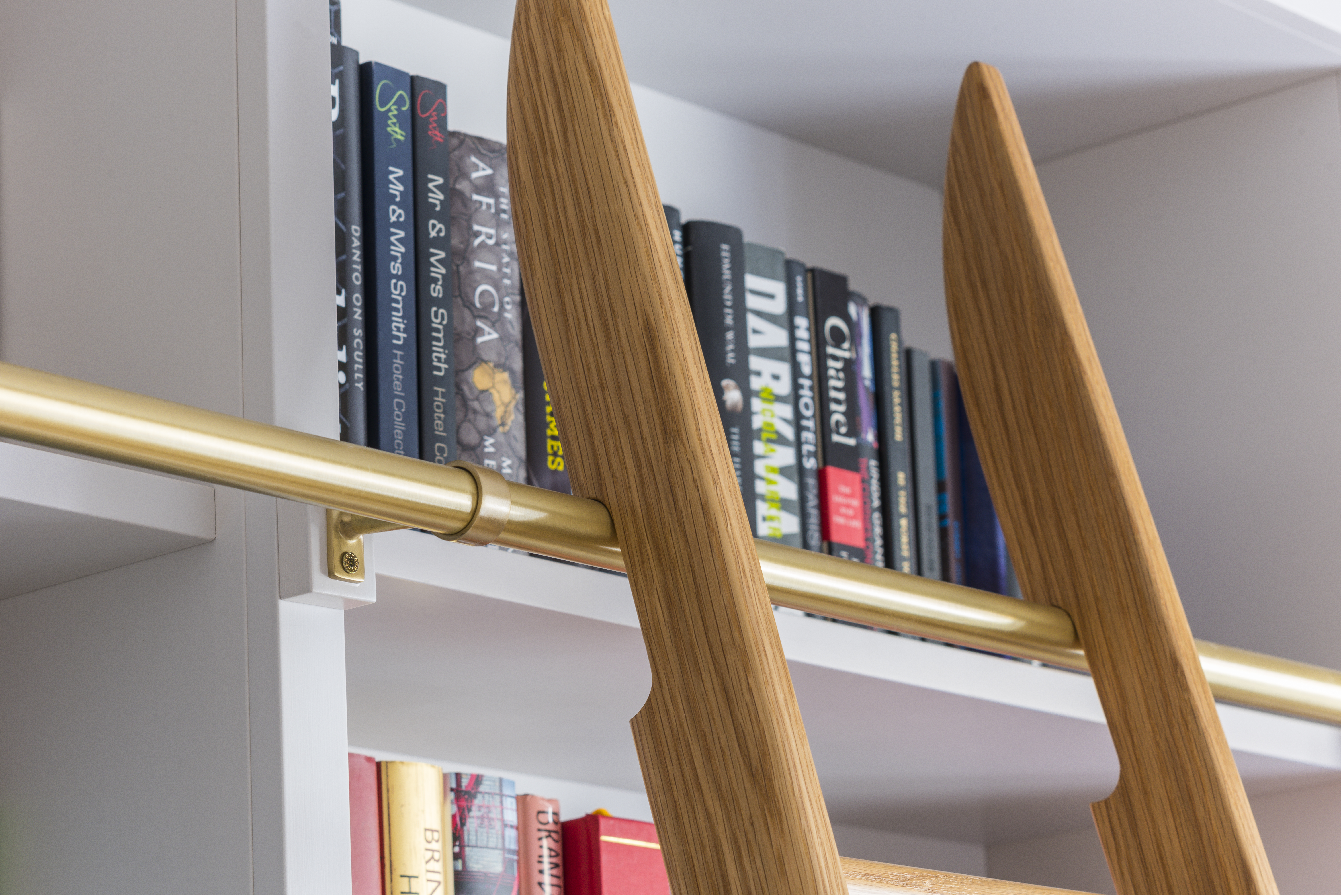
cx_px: 670
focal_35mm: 105
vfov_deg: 13.1
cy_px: 448
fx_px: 3912
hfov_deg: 19.5
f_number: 11
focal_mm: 105
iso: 64
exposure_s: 3
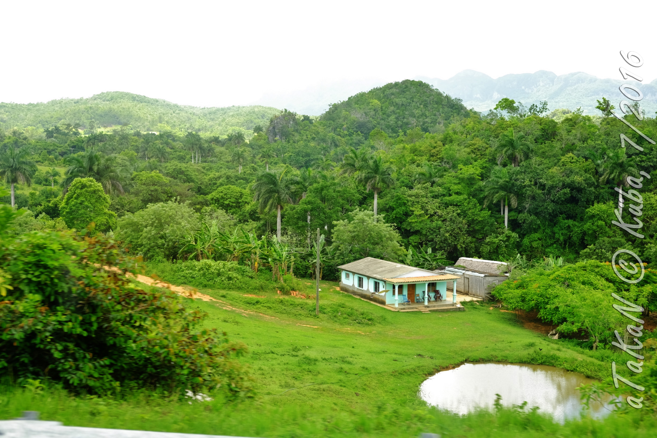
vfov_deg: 25.5
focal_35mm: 53
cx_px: 328
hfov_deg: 37.5
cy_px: 219
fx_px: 967
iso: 200
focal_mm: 35
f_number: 4
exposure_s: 1/160
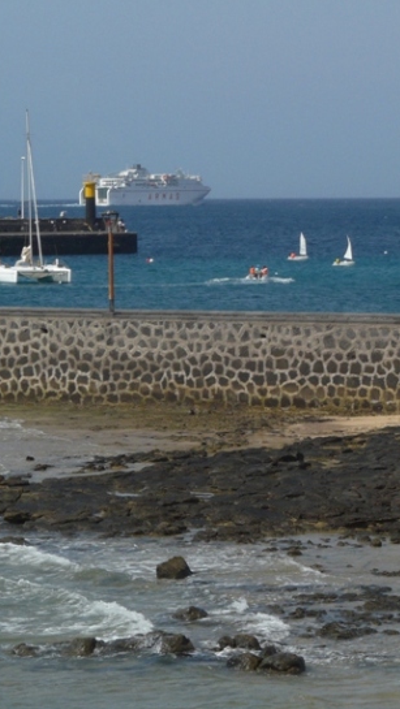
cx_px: 393
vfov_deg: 11.4
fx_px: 3560
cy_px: 353
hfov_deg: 6.4
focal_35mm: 189
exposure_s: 1/500
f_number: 6.3
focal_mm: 21.1
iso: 100
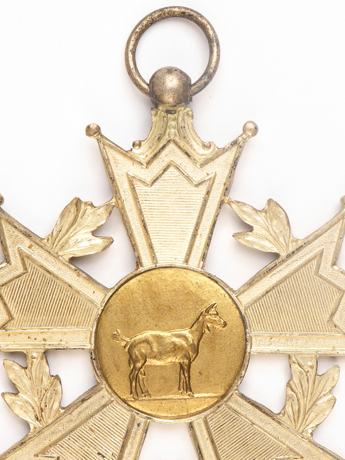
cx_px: 168
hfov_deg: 12.1
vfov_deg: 16.1
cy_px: 278
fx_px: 1621
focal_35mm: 122
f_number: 8
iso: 100
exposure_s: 1/13
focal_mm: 14.1
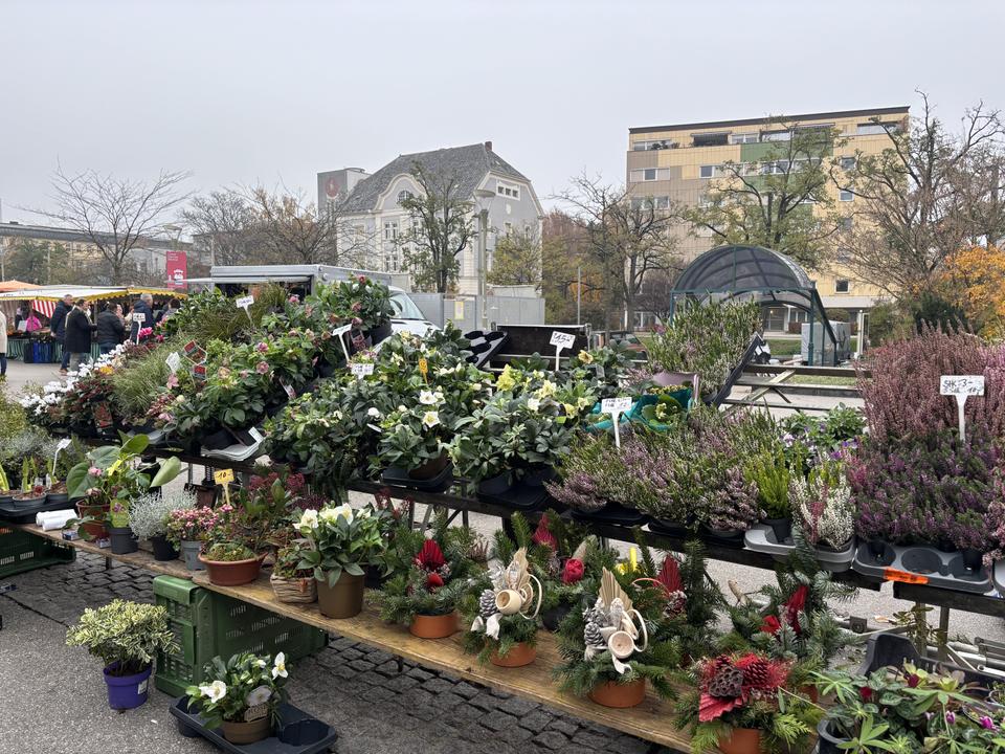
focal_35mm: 26
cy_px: 377
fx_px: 755
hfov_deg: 67.3
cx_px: 502
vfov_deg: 53.1
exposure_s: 1/246
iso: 40
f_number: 1.6
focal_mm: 5.96
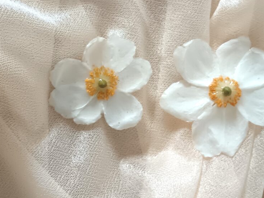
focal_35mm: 75
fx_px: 572
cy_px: 84
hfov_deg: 25.9
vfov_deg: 19.6
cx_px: 158
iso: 809
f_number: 1.9
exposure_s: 1/50
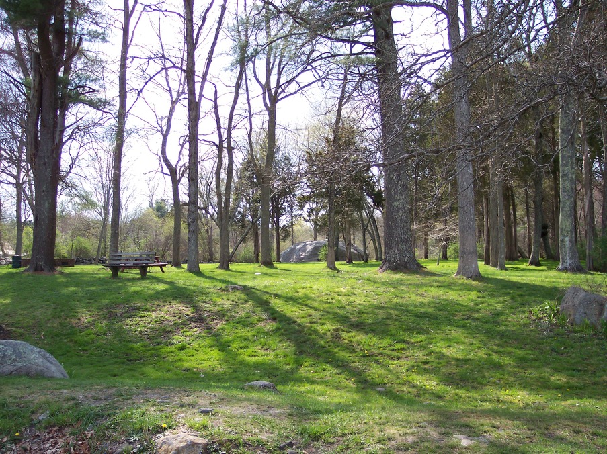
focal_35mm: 38
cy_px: 227
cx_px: 304
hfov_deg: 49.0
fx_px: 666
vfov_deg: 37.7
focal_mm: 8
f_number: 2.8
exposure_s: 1/700
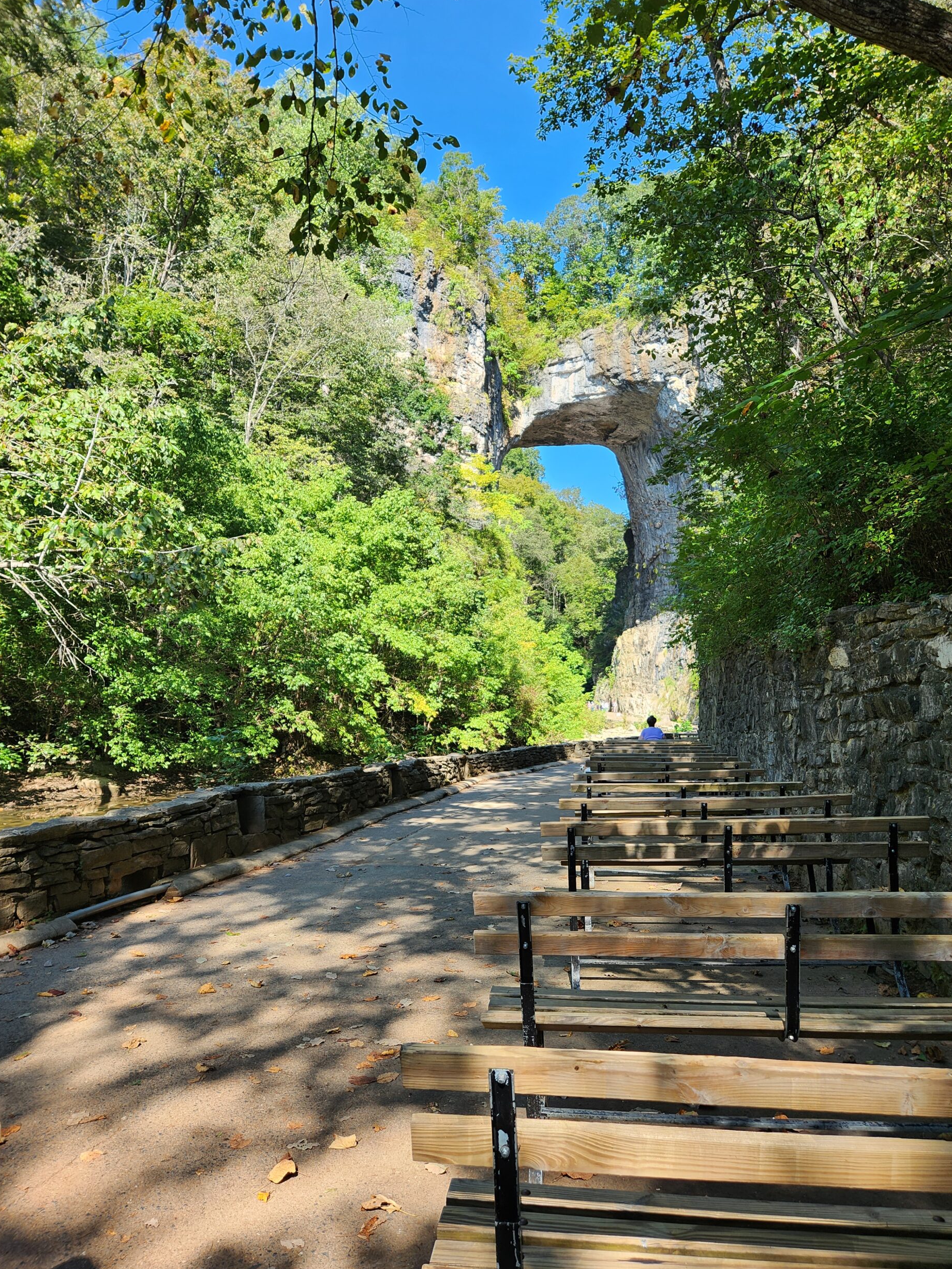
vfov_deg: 71.6
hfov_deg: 56.8
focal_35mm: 24
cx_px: 493
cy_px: 630
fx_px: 880
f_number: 1.8
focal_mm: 5.4
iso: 20
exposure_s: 1/343
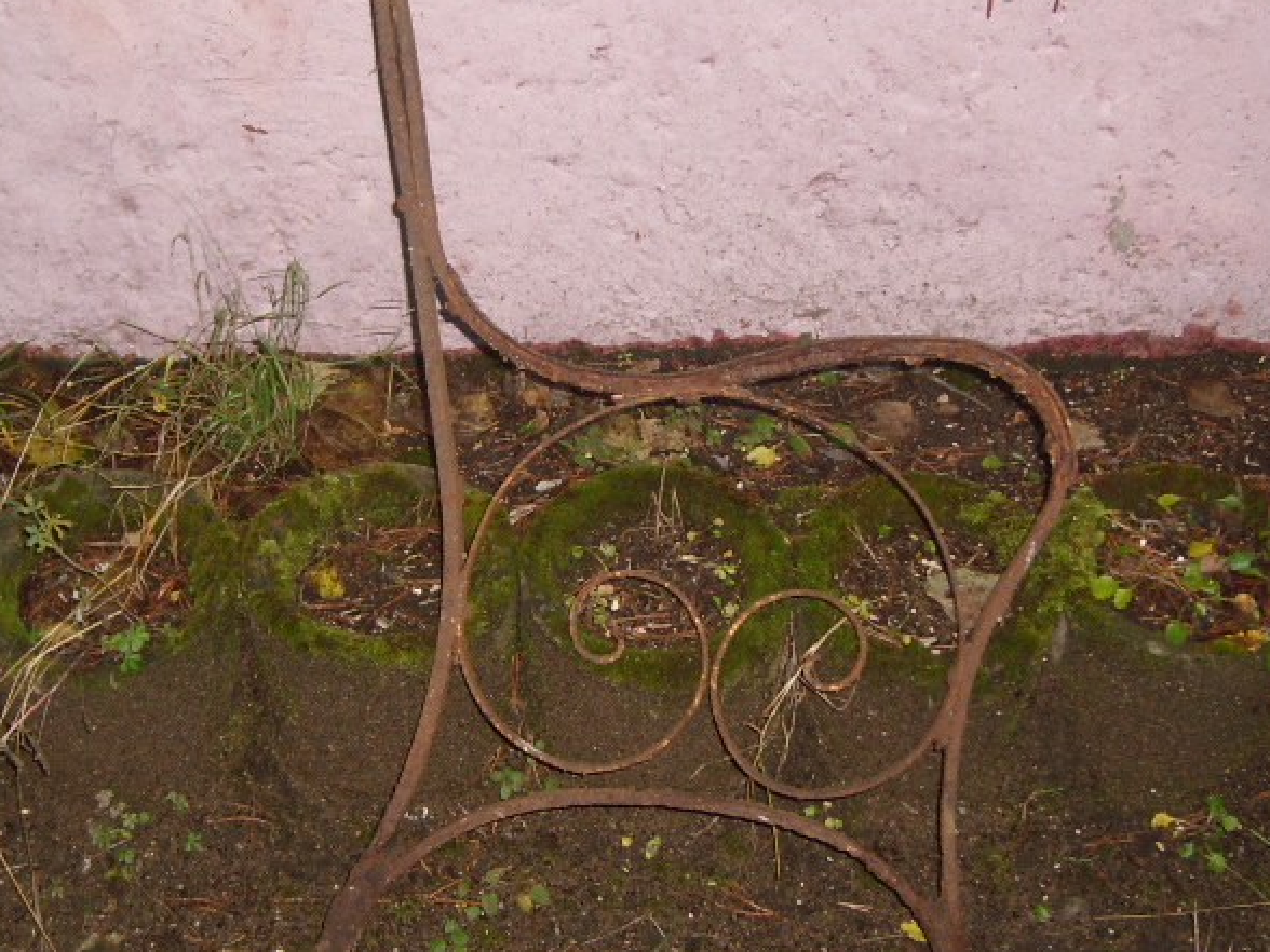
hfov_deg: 31.7
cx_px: 637
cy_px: 389
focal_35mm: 61
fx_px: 2238
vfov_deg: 24.0
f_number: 2.8
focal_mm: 5.8
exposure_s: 1/30
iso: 50
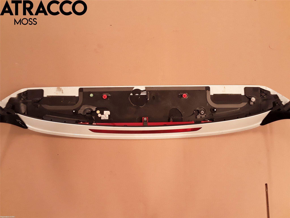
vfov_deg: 49.7
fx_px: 235
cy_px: 109
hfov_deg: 63.4
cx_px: 145
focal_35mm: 28
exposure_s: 1/50
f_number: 1.9
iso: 100
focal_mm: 2.91
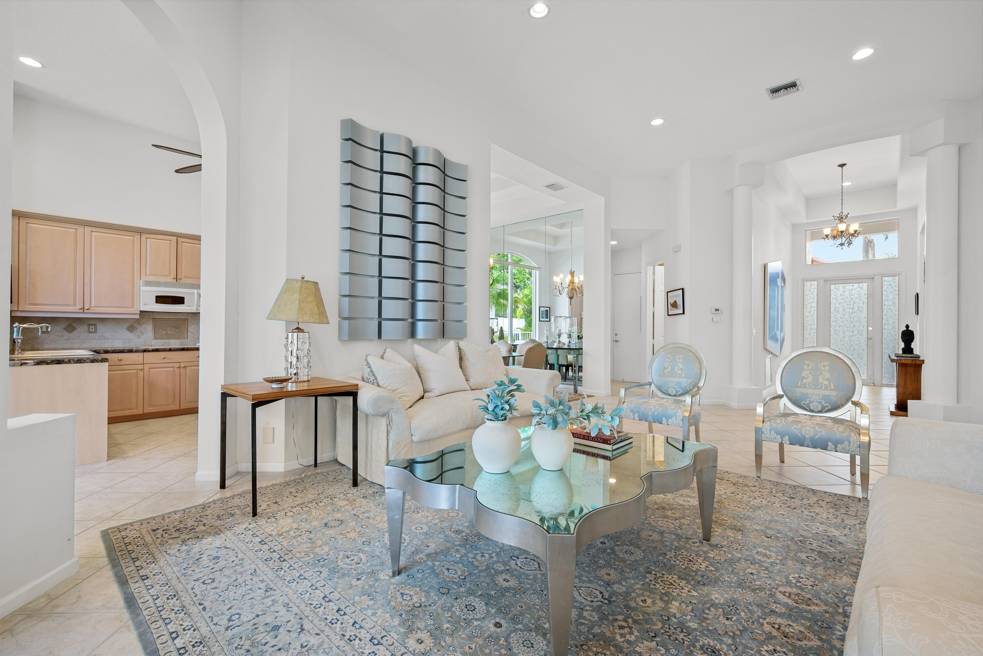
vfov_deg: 75.5
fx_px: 423
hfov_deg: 98.5
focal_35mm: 16
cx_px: 492
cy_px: 328
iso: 100
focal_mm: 15.5
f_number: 9
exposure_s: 1/5
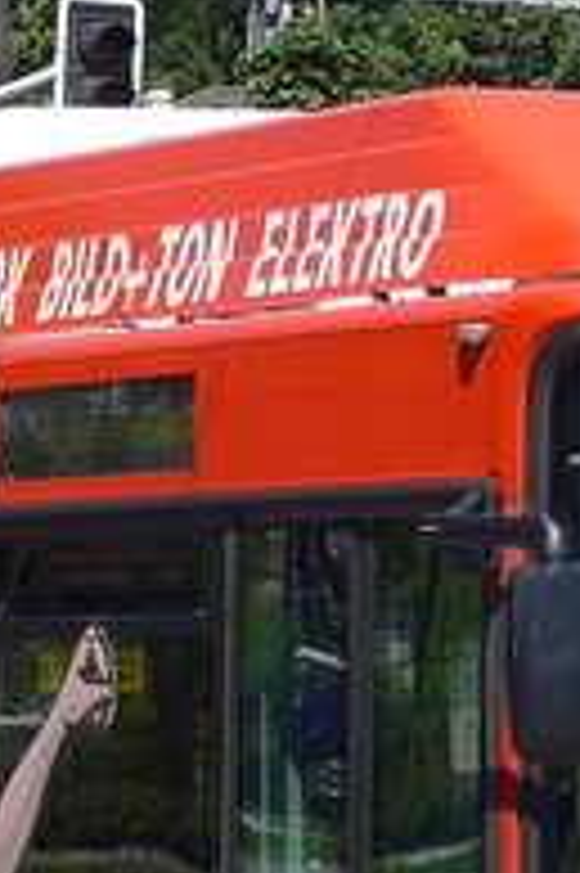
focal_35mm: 335
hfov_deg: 4.1
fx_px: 8110
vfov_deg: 6.2
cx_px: 445
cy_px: 270
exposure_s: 1/1000
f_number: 3.3
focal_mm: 10.7
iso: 80
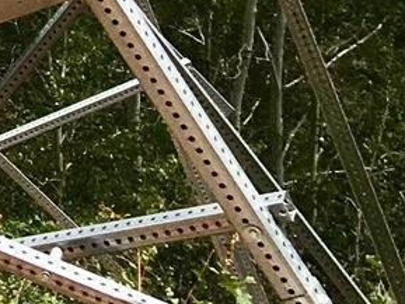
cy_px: -632
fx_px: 2364
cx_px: -816
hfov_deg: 8.3
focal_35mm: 202
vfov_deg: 6.6
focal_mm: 4.15
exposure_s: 1/1832
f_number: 2.2
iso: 25
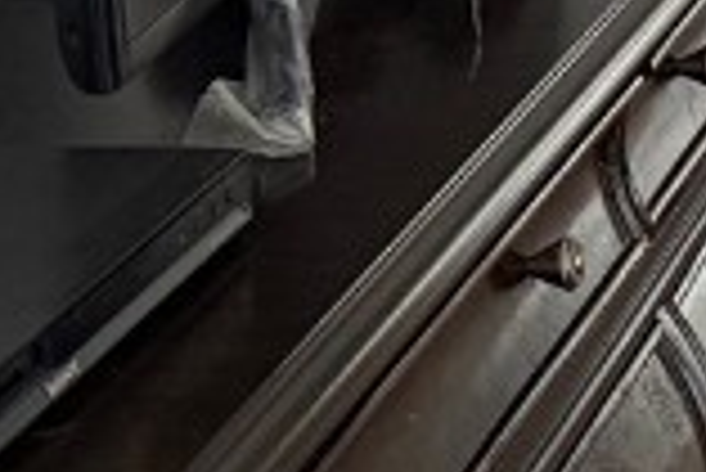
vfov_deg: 8.1
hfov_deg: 11.1
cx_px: 1524
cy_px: -414
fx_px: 3199
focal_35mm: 163
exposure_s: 1/60
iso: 400
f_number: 1.78
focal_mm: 6.76
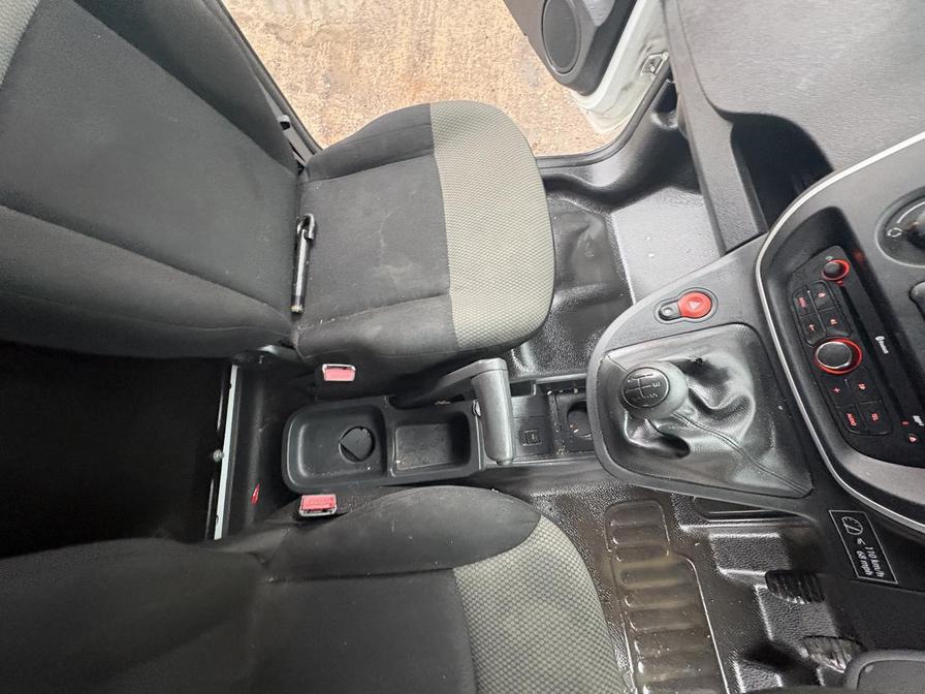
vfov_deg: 85.7
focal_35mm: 14
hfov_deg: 102.1
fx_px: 374
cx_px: 462
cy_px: 347
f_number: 2.2
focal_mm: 2.22
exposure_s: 1/45
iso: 1000
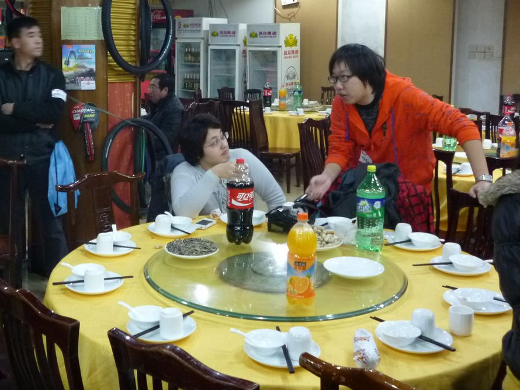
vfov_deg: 31.2
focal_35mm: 46
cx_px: 159
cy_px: 116
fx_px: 691
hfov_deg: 40.5
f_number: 3.3
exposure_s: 1/8
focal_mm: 5.7
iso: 400
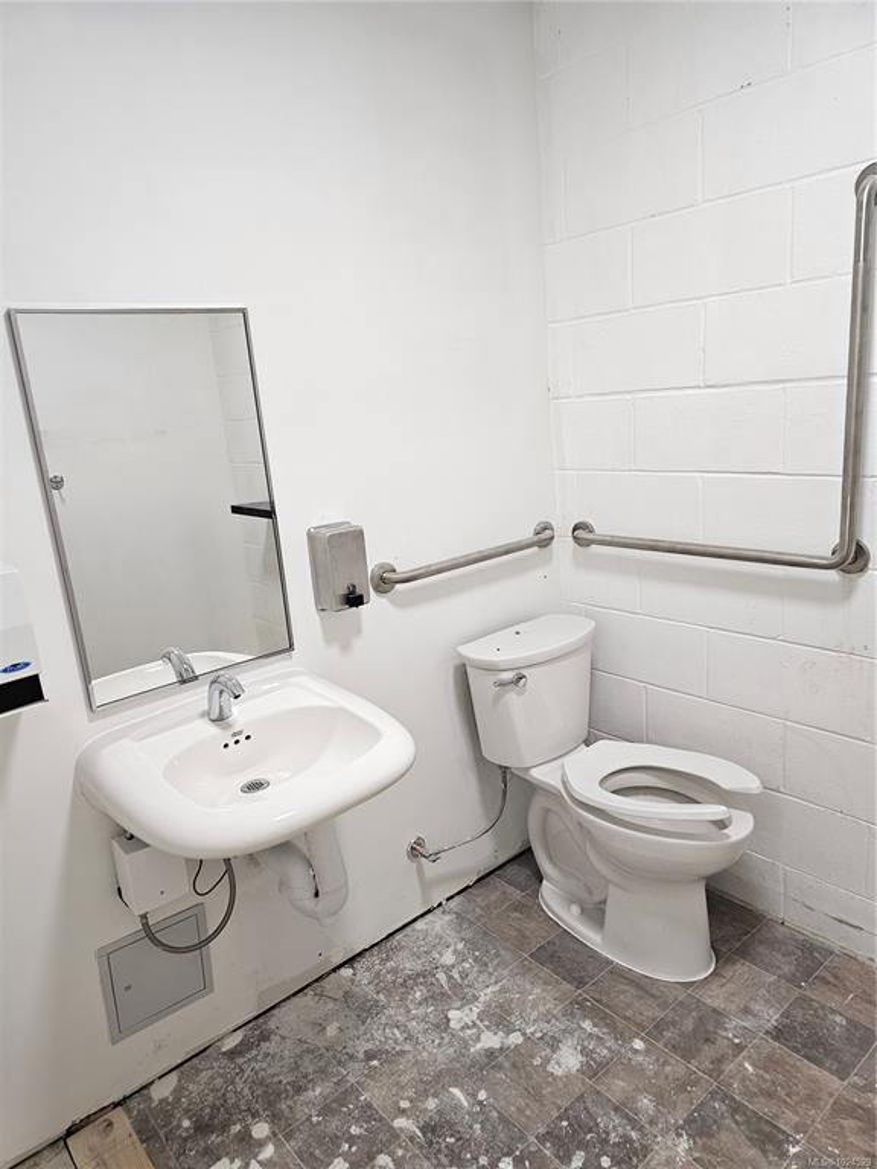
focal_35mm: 23
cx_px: 438
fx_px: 777
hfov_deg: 58.9
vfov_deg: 73.9
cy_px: 584
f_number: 1.7
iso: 125
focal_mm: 6.3
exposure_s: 1/120
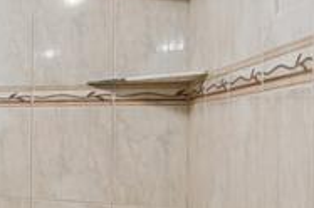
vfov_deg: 22.5
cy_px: 138
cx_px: -207
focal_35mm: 60
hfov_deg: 23.3
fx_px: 522
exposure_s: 1/100
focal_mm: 14
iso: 1250
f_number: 8
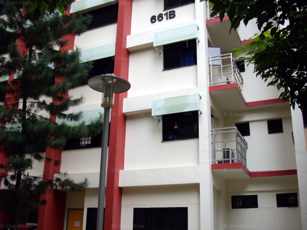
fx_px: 328
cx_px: 154
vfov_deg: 38.6
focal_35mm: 37
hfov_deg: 50.2
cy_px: 115
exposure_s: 1/125
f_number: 2.8
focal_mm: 6.2
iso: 113
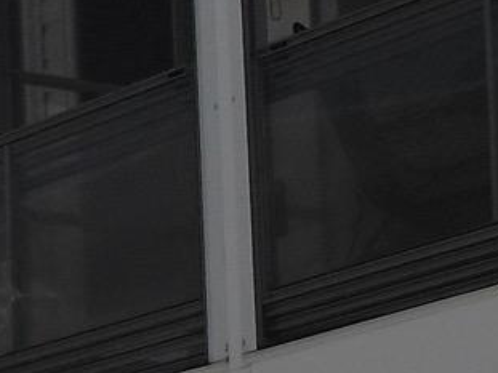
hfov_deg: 8.3
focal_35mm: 237
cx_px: -135
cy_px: 477
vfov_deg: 6.2
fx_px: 3408
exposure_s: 1/250
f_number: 7.8
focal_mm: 6.3
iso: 64
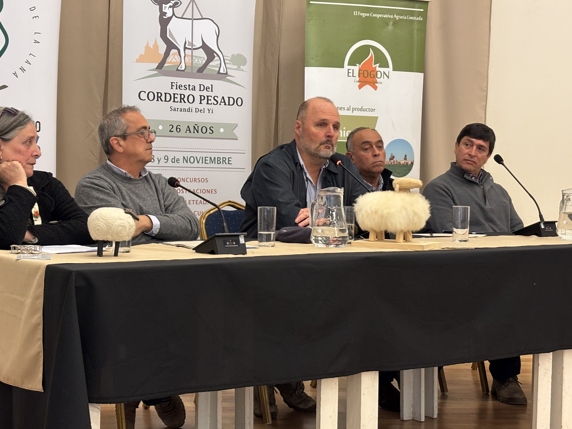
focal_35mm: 64
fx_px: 1058
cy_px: 180
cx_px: 235
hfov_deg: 30.2
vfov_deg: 22.9
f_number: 1.6
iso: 100
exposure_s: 1/33
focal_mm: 5.96
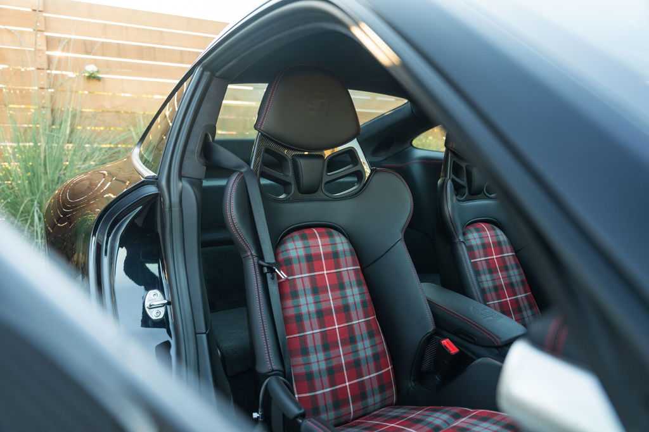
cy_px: 216
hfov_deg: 67.6
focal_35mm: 27
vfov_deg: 48.1
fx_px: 485
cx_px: 324
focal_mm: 26.9
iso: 400
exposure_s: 1/100
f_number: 2.8
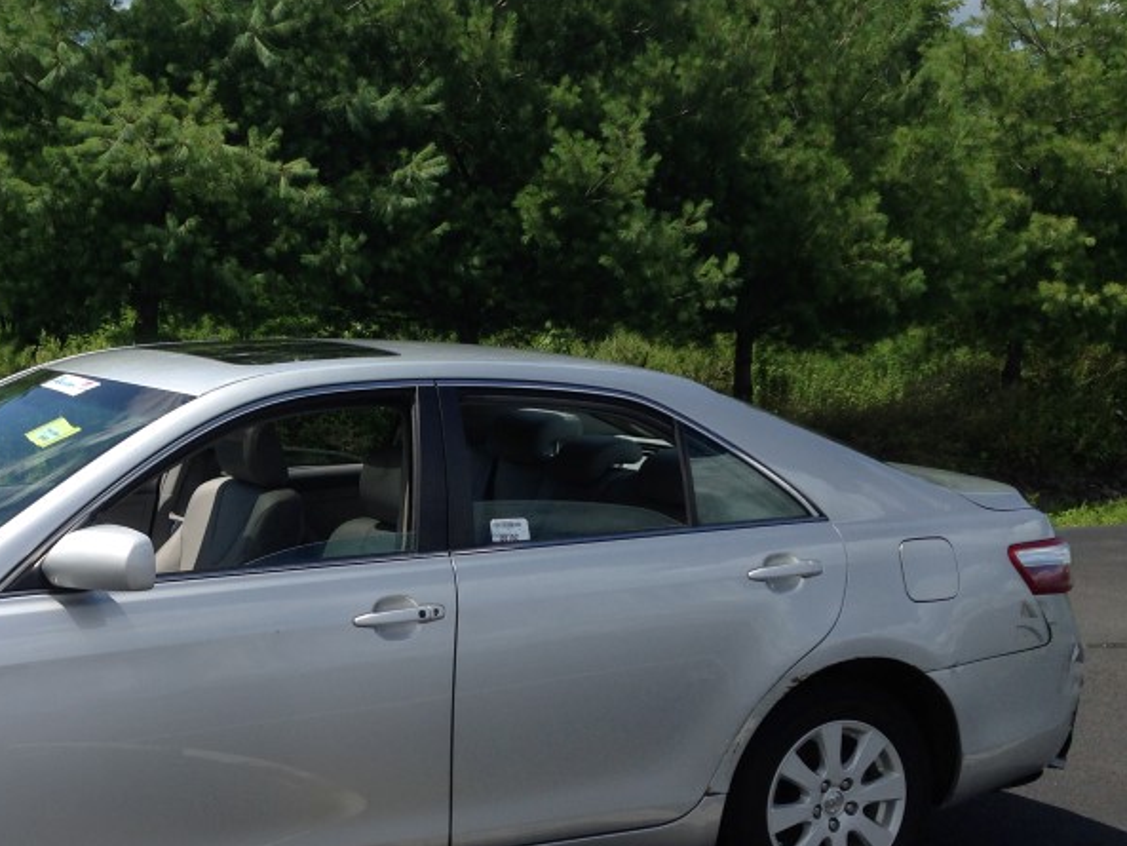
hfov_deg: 32.4
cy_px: 603
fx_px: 1856
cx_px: 158
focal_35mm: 57
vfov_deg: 25.4
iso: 50
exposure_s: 1/1642
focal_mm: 4.12
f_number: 2.4
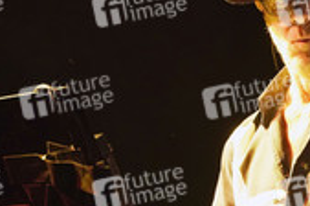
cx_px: 274
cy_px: 143
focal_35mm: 534
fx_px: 4590
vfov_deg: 2.6
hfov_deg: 3.9
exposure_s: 1/80
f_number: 5.6
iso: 3200
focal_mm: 200
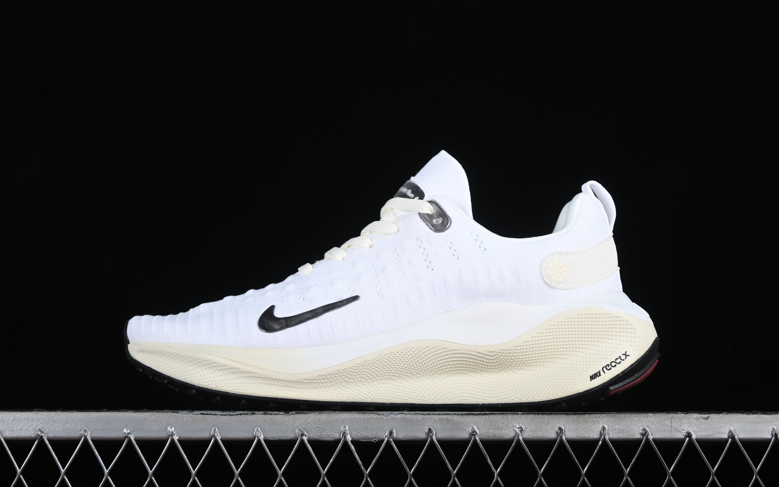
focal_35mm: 77
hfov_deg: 26.8
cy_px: 244
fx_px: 1635
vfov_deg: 16.9
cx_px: 390
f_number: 6.3
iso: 160
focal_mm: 50
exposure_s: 1/200
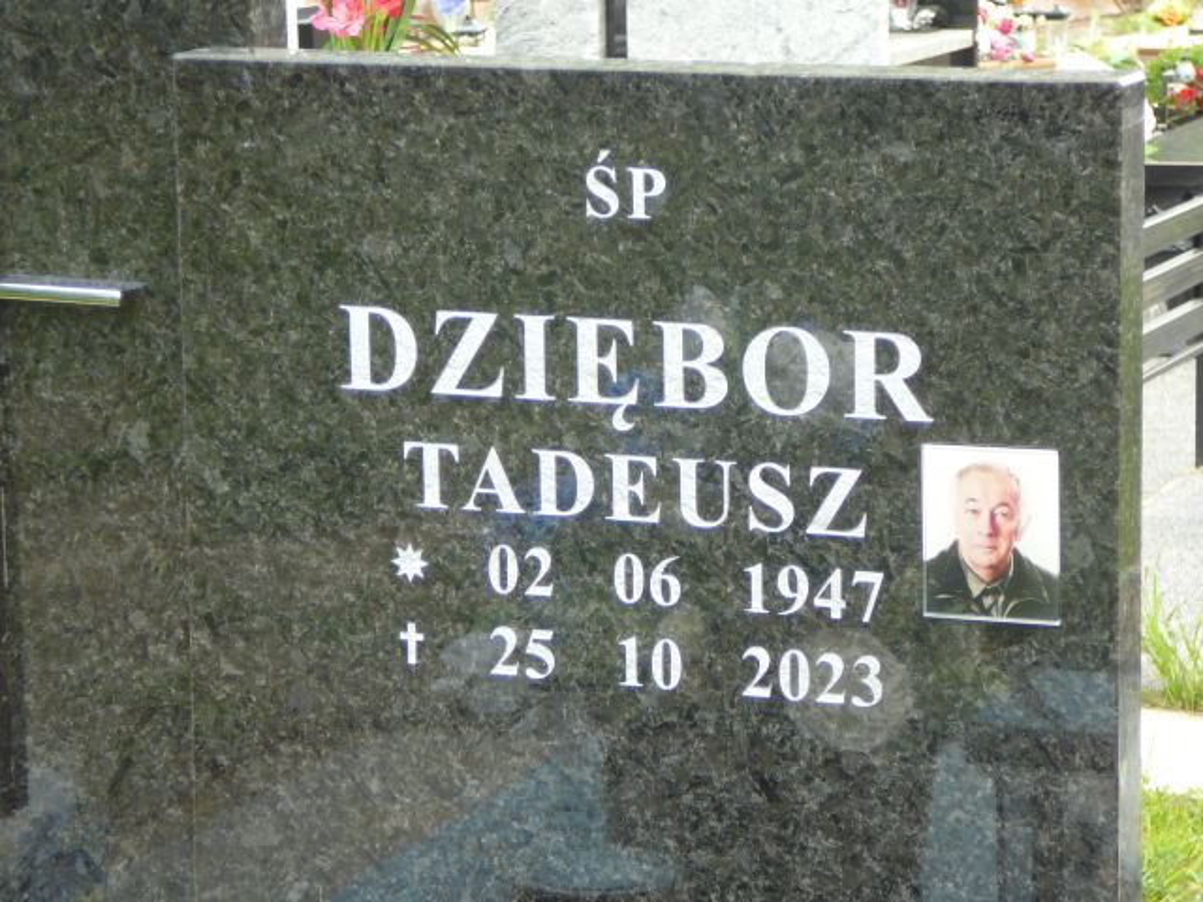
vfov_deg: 12.6
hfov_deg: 16.7
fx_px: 4101
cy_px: 451
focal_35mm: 118
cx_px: 602
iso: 100
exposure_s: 1/50
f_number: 3.9
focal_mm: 17.6
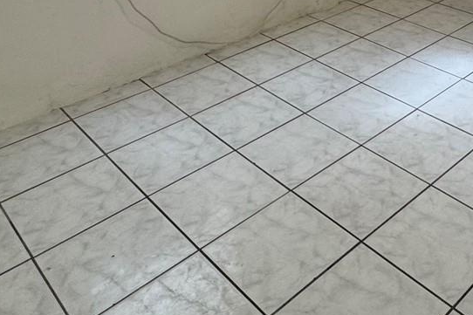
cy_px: -71
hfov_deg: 42.8
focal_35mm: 43
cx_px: 396
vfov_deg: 27.2
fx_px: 565
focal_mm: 2.22
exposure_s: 1/120
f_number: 2.2
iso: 125
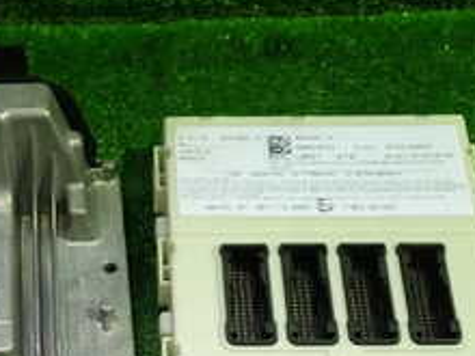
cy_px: 369
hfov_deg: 23.5
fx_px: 1125
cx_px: 99
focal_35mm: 82
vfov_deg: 17.5
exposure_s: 1/60
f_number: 2.3
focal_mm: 5.4
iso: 200
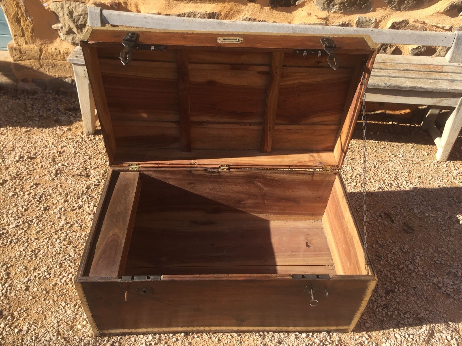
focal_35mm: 29
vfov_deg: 48.2
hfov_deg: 61.7
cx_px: 231
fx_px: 387
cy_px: 173
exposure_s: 1/824
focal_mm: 4.15
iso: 32
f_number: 2.2
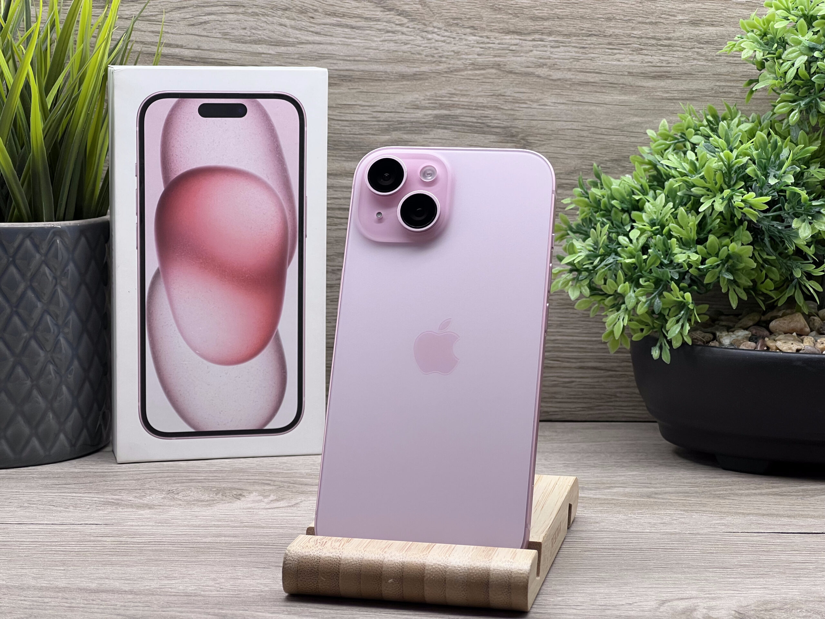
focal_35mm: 77
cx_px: 412
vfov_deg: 19.1
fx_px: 1835
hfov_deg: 25.3
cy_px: 310
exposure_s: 1/100
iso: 64
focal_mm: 9
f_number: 2.8
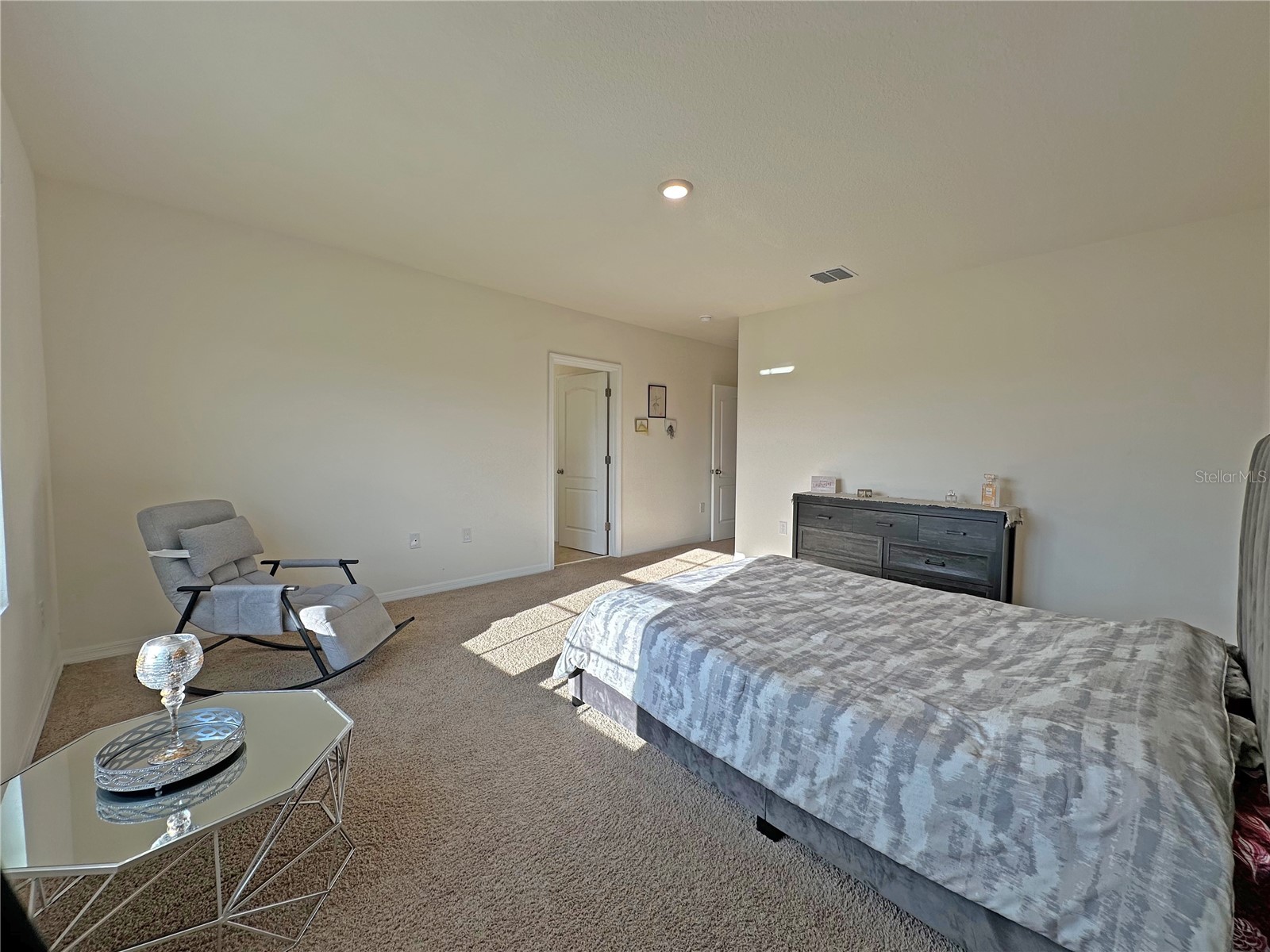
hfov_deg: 102.1
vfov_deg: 85.7
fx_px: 514
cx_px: 635
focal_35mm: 14
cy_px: 476
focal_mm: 2.22
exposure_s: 1/145
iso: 40
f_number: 2.2
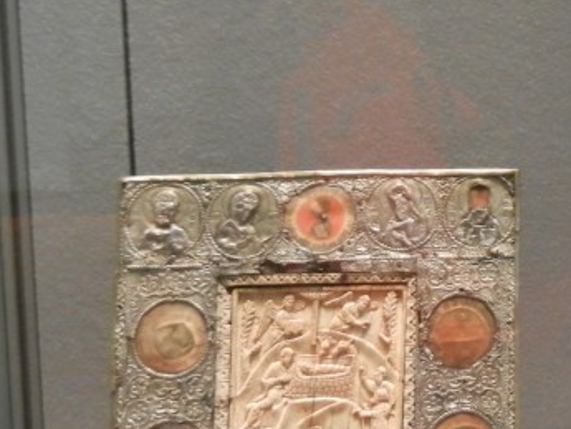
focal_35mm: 89
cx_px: 713
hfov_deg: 20.4
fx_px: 1469
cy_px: -10
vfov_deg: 16.2
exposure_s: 1/4.6
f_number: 3.5
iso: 200
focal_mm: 5.4
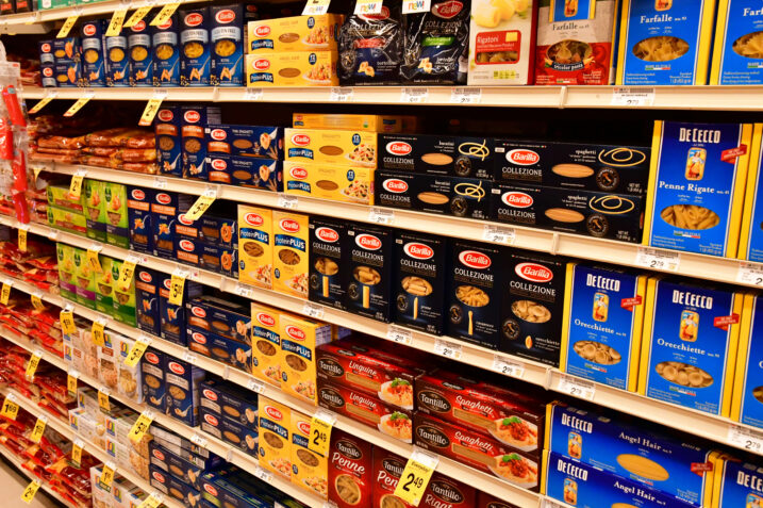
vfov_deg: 36.8
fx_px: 762
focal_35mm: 36
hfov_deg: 53.2
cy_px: 254
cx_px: 382
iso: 5000
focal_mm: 24
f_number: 8
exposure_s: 1/125
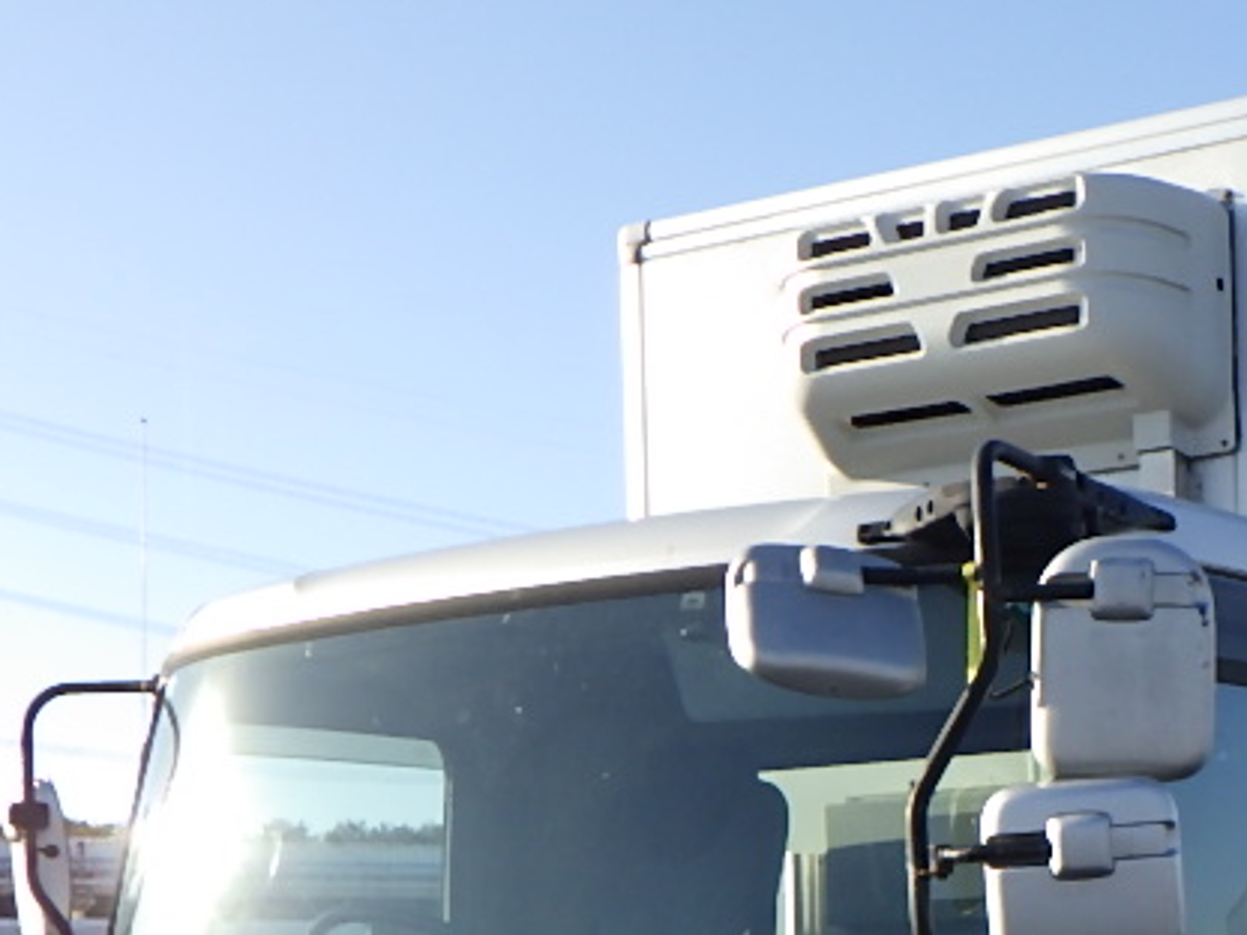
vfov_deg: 20.3
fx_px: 2486
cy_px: 1034
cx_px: 1085
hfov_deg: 27.3
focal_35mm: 69
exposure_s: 1/500
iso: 125
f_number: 4.2
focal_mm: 5
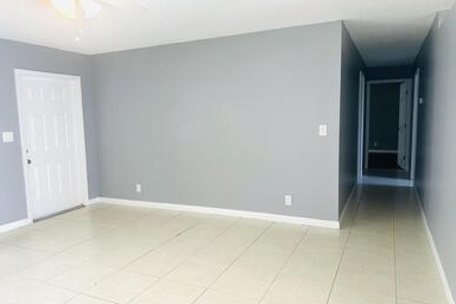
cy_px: 150
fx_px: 329
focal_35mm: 26
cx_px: 226
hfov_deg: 69.4
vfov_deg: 49.6
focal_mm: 6.86
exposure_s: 1/120
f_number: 1.78
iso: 125
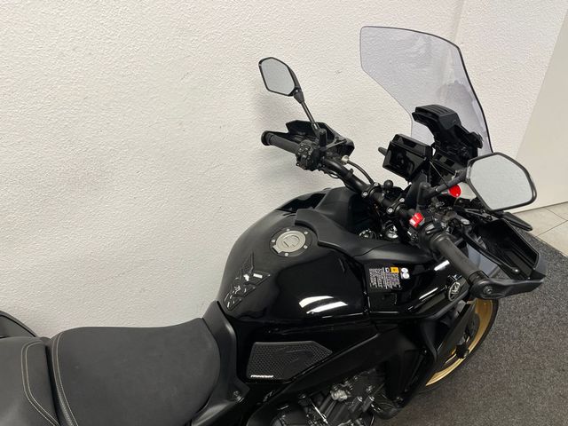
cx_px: 284
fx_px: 427
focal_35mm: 26
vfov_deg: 53.1
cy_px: 213
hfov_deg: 67.3
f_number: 1.6
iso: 125
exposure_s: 1/100
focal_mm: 5.1
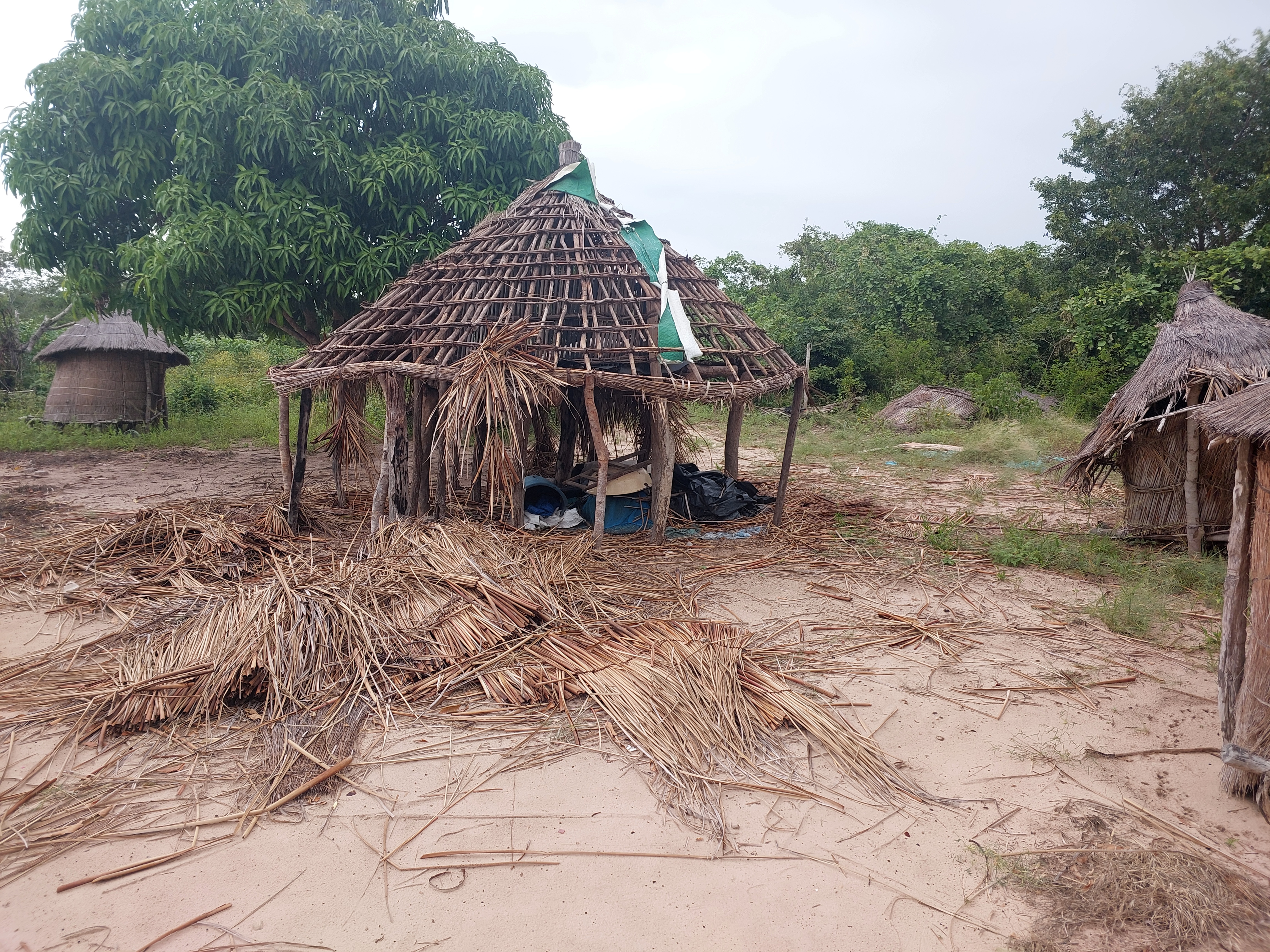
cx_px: 635
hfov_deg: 73.9
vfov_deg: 58.9
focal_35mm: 23
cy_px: 476
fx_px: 844
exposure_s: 1/101
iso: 25
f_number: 1.8
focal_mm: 5.06
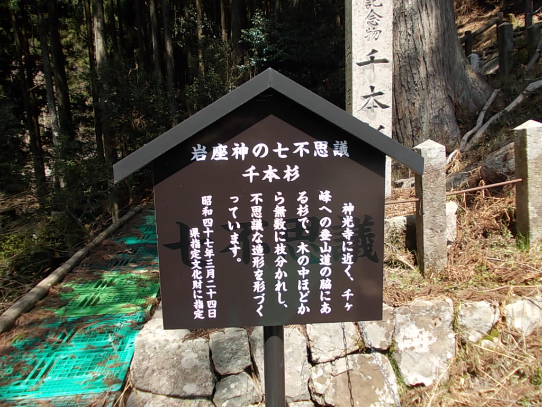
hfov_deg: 63.4
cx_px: 271
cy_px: 204
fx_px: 438
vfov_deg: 49.7
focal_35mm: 28
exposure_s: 1/125
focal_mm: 4
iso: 80
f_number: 5.4
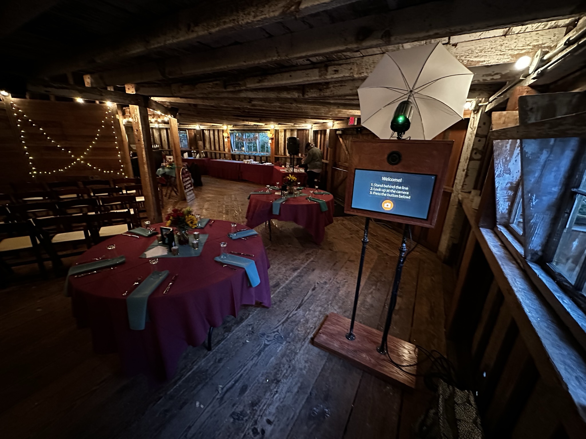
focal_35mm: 14
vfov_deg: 85.7
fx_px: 237
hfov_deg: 102.1
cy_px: 220
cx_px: 293
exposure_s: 1/30
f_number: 2.2
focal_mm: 2.22
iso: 1600
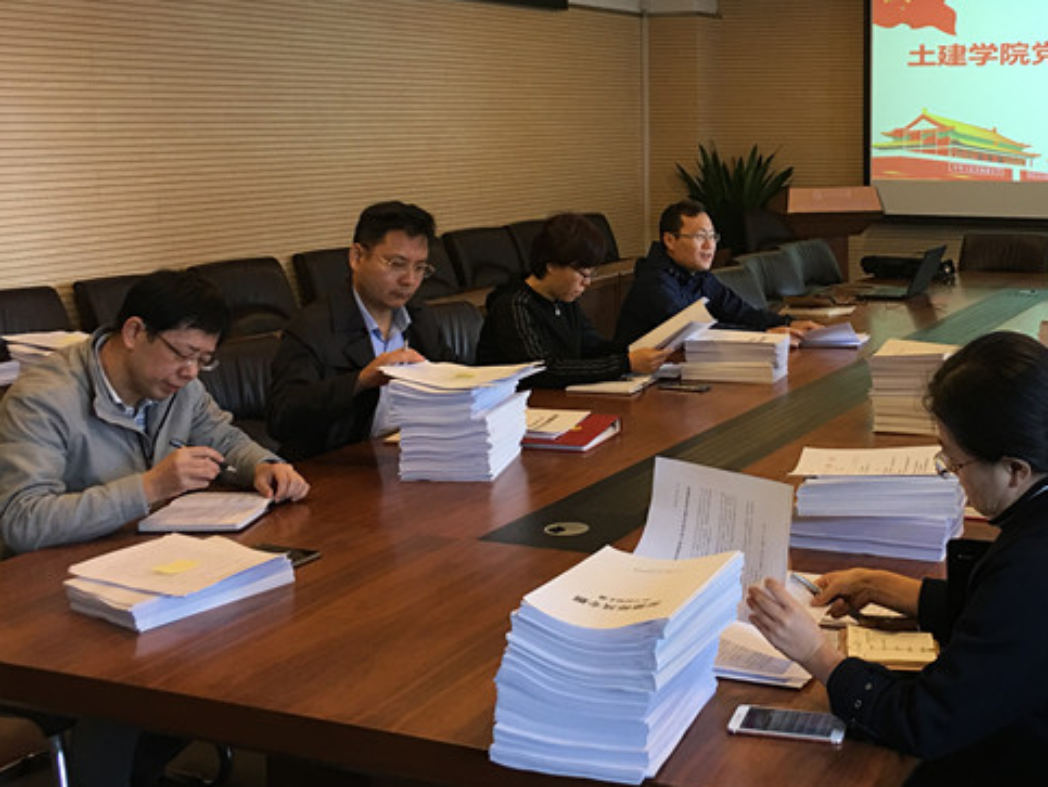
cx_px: 759
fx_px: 1454
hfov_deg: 38.8
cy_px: 267
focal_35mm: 48
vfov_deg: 30.1
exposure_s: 1/33
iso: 50
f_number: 2.2
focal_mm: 4.15
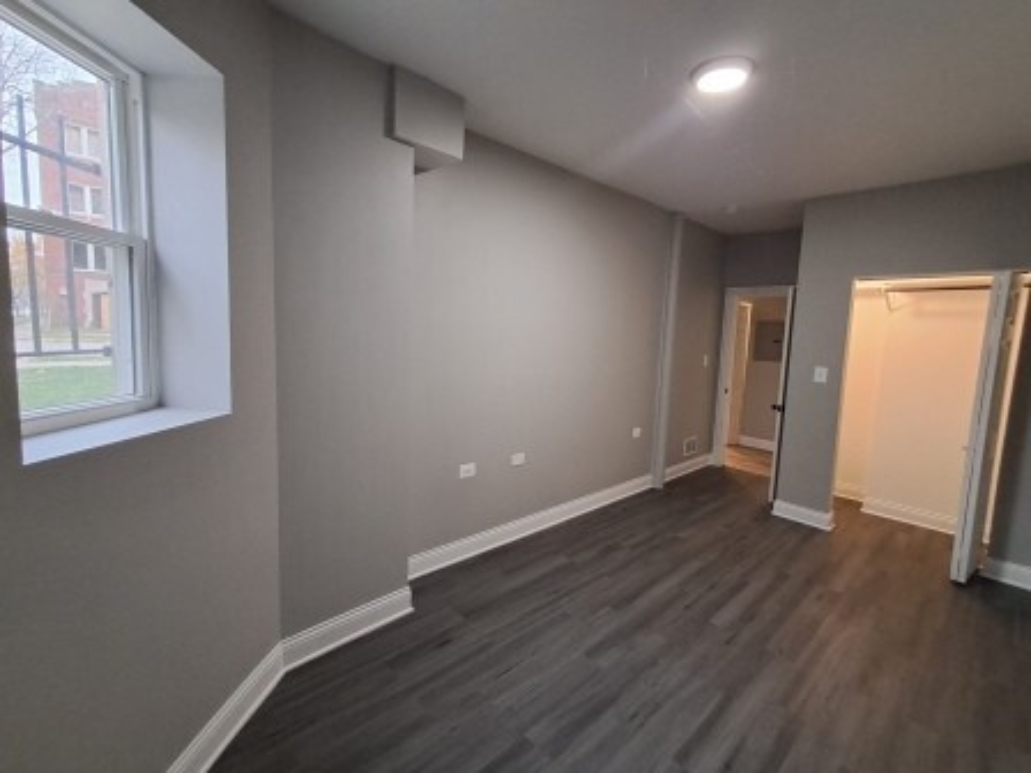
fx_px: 477
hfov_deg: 94.5
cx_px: 516
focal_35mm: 16
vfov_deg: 78.1
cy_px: 386
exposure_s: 1/50
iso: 250
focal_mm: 1.64
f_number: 2.2
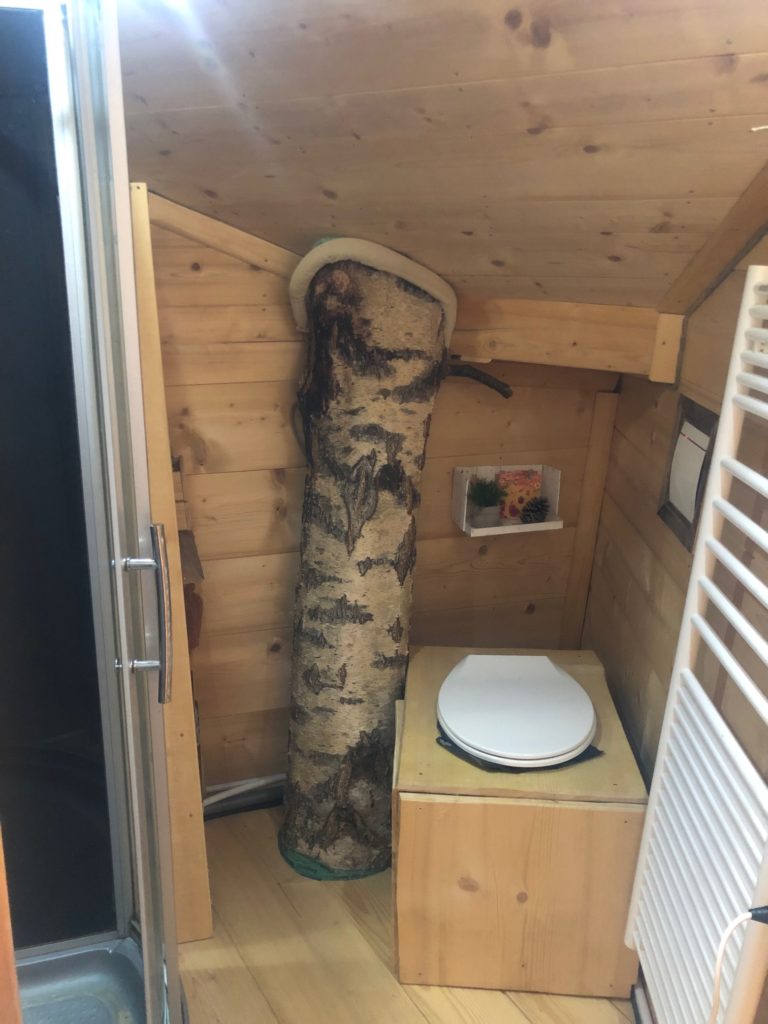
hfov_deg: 49.7
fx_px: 828
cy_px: 512
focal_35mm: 28
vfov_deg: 63.4
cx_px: 384
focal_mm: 4
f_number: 1.8
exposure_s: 1/5
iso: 100
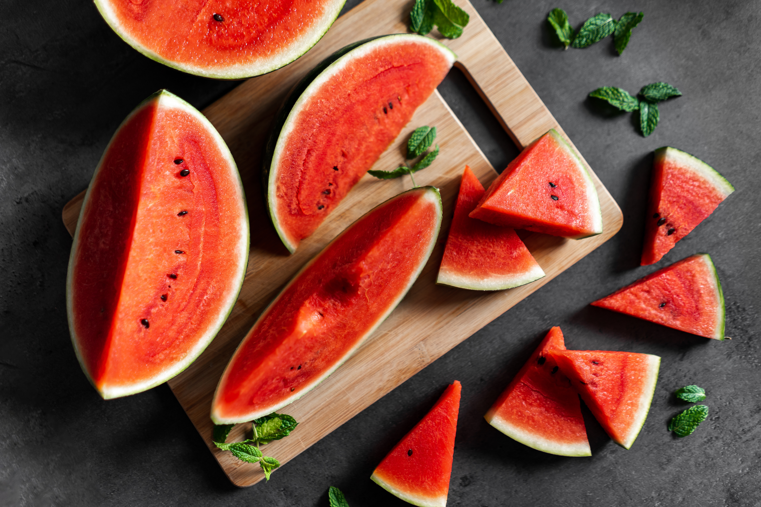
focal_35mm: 28
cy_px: 254
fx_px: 592
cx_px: 380
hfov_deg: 65.5
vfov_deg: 46.4
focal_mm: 28
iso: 250
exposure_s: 1/40
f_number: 2.2
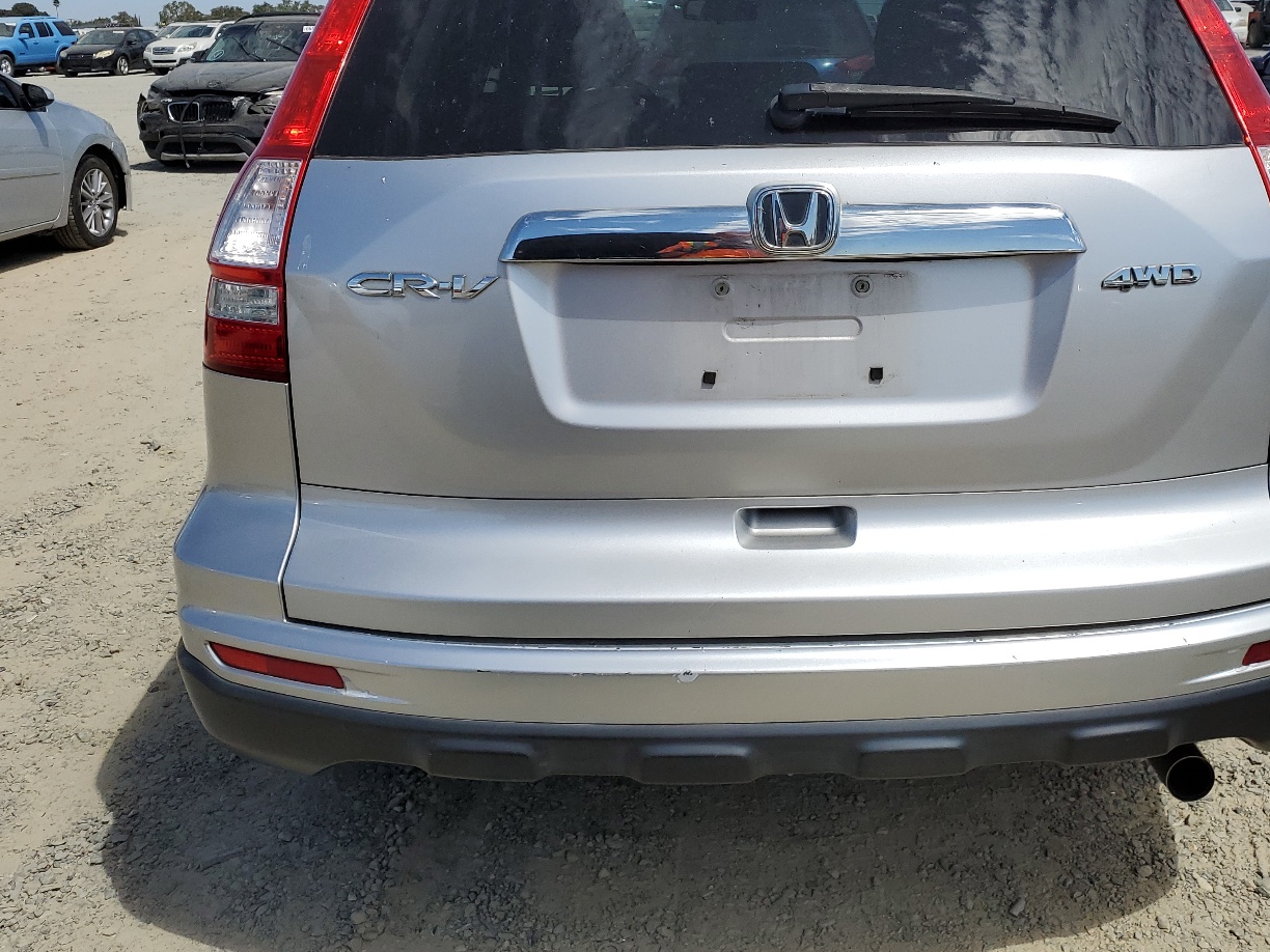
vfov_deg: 41.4
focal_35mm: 34
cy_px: 344
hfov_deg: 53.6
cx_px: 756
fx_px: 1247
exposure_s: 1/10000
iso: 50
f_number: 1.5
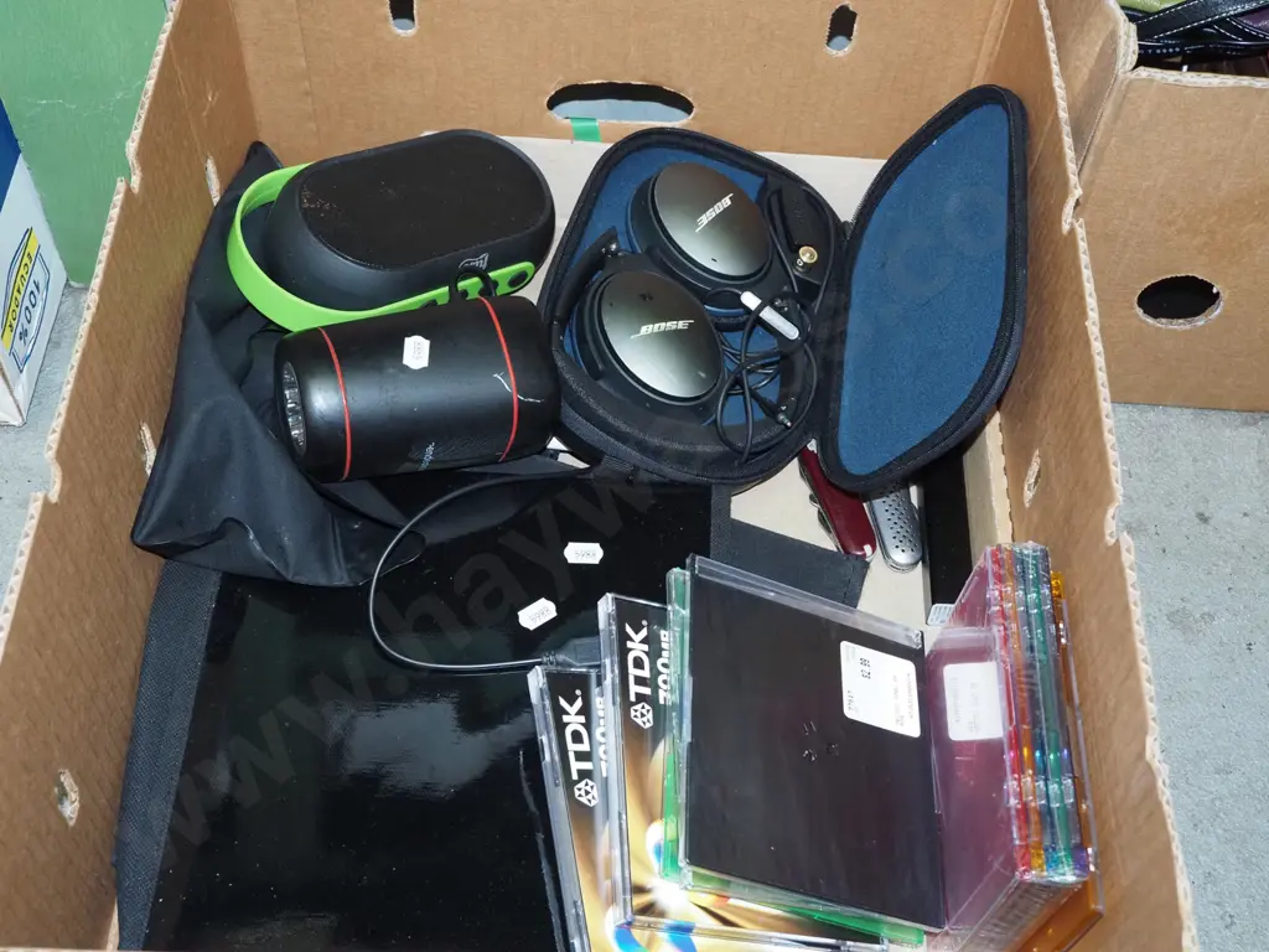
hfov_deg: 42.9
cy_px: 476
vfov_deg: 32.9
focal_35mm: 44
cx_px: 634
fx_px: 1613
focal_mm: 22
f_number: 5.6
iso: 2500
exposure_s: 1/160
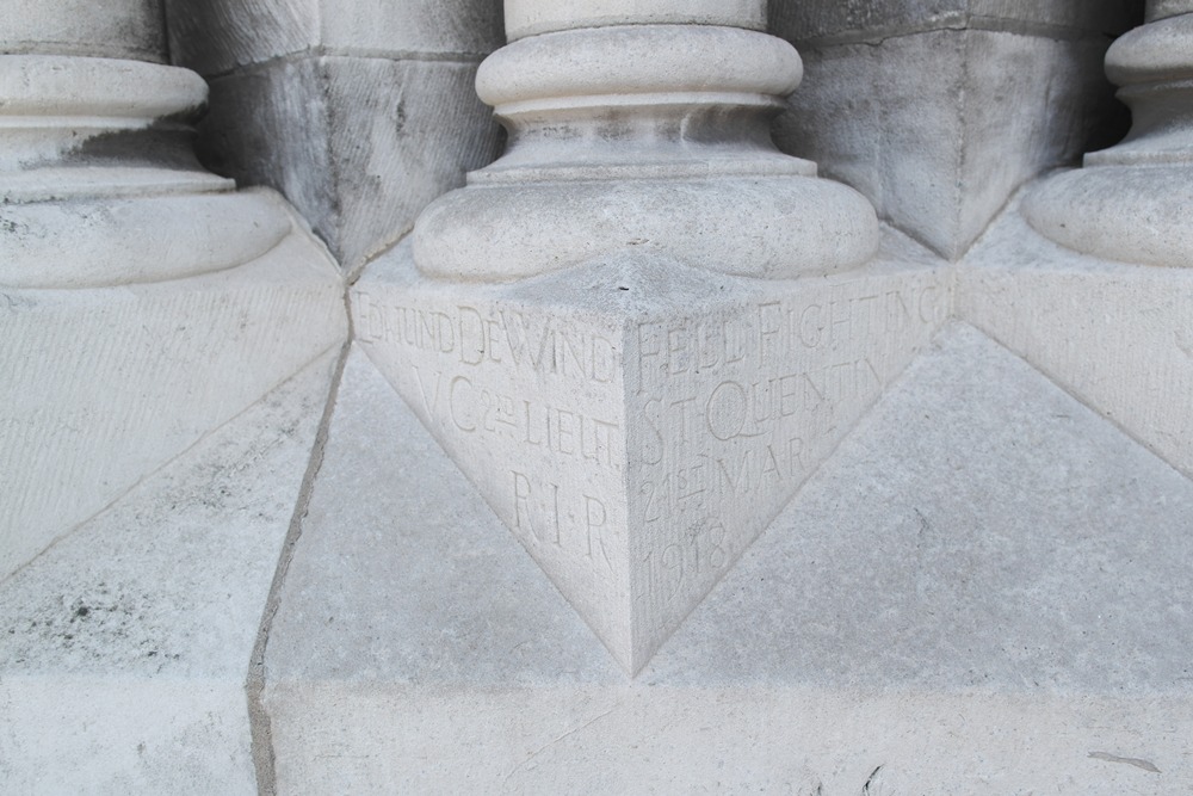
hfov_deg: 61.9
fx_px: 994
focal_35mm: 30
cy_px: 398
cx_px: 596
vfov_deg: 43.6
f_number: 4.5
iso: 100
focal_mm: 20
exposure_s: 1/125
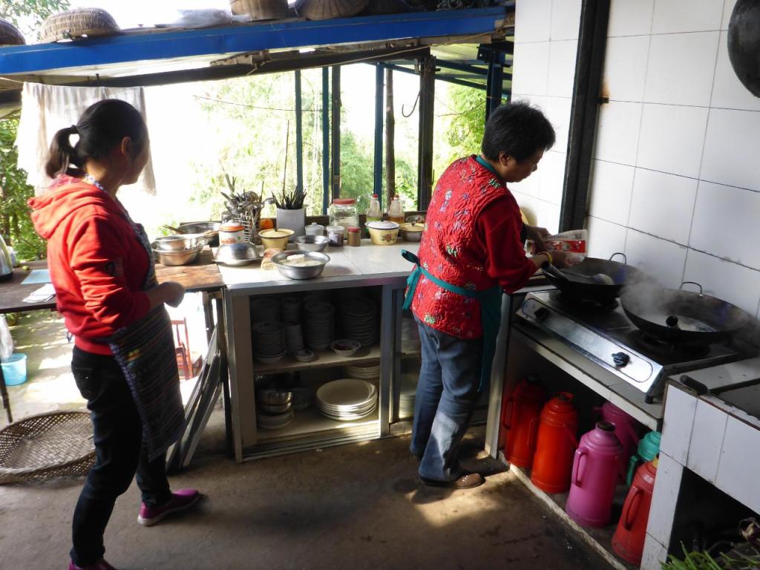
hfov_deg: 63.4
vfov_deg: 49.7
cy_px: 285
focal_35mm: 28
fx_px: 615
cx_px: 380
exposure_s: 1/60
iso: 100
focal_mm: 4.9
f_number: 3.3
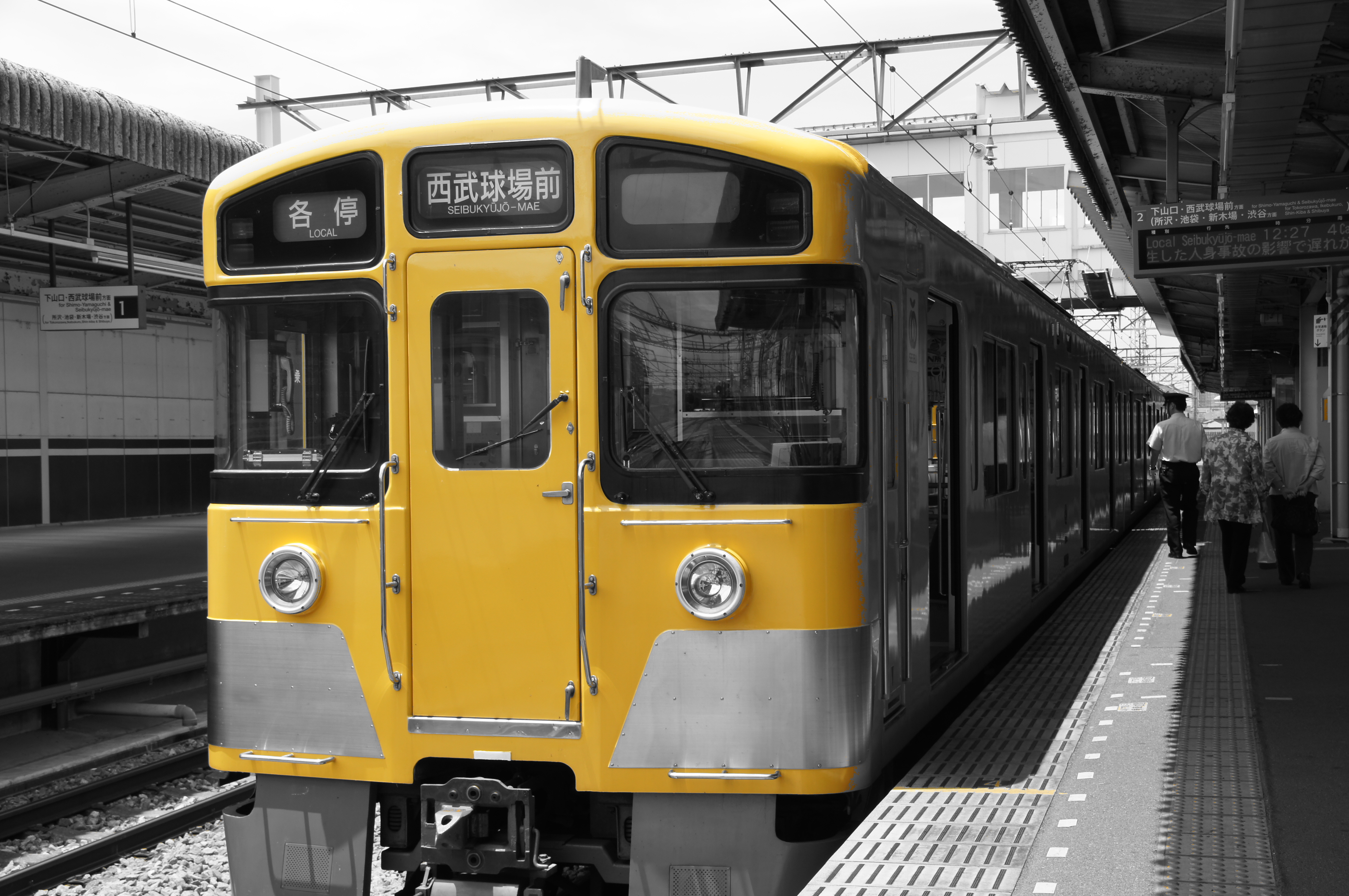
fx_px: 1684
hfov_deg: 43.6
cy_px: 448
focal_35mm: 45
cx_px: 674
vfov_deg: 29.8
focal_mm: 30
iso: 100
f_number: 9
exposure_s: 1/100
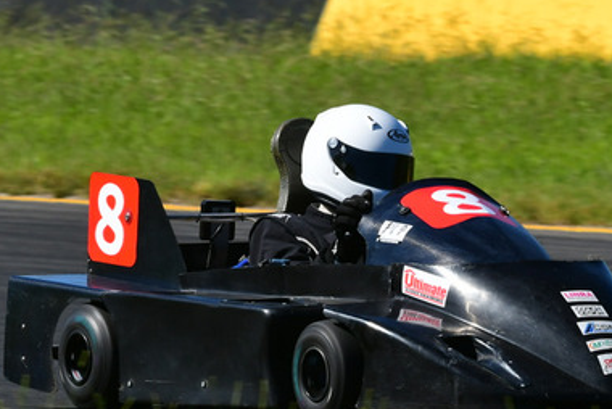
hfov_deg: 2.3
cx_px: 433
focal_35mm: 915
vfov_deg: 1.5
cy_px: 151
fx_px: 15566
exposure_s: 1/640
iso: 500
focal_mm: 290
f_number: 13
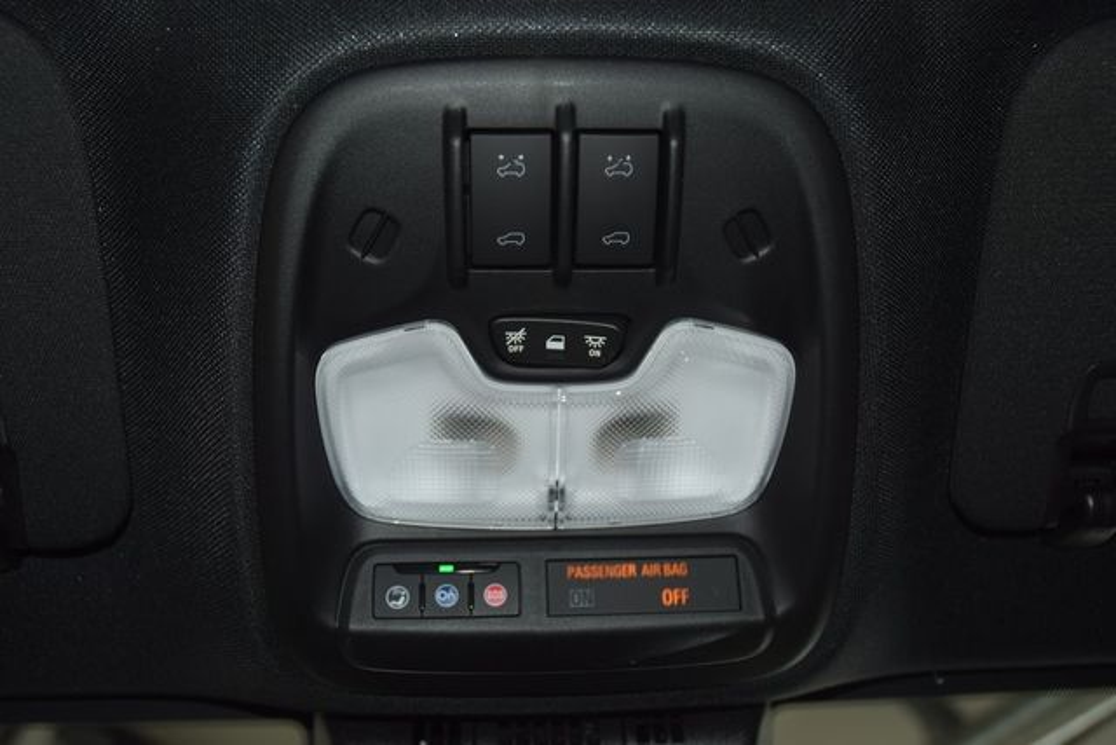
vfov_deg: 35.5
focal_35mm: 38
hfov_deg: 51.3
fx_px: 1163
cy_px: 372
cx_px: 558
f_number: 3.8
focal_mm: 25
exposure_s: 1/40
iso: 280
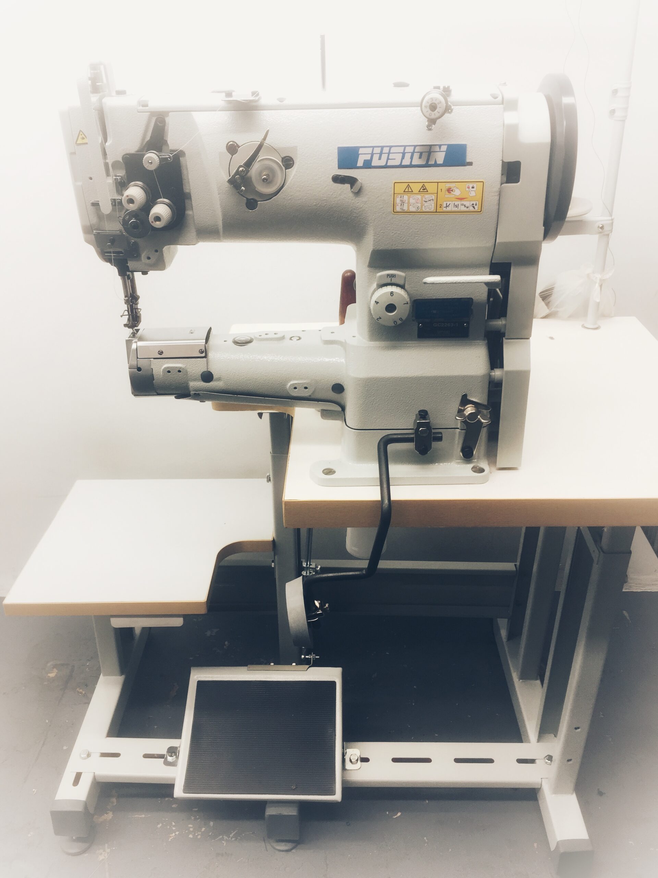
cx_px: 329
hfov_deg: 48.2
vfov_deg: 61.7
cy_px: 439
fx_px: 735
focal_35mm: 29
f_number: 2.2
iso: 32
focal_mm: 4.15
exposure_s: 1/60
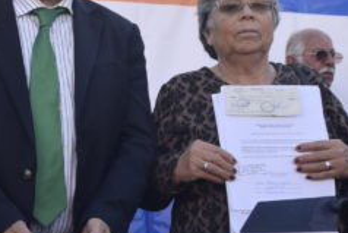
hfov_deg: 23.1
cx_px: 86
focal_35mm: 87
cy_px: 161
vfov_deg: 15.7
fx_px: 841
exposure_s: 1/250
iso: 360
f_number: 8
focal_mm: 18
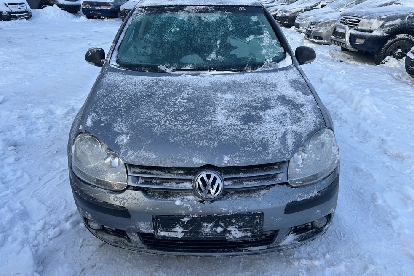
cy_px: 126
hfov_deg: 69.4
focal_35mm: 26
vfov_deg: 49.5
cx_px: 200
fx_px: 299
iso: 80
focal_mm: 6.86
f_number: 1.78
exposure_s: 1/750
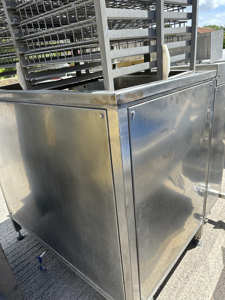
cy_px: 150
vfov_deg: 71.6
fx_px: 208
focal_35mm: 24
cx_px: 112
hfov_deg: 56.8
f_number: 1.78
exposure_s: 1/1433
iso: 80
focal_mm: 6.86
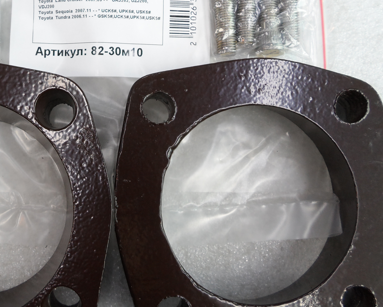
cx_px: 103
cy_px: 136
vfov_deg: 37.3
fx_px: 453
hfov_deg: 44.5
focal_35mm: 40
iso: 100
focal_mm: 4.5
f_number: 2.5
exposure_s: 1/30
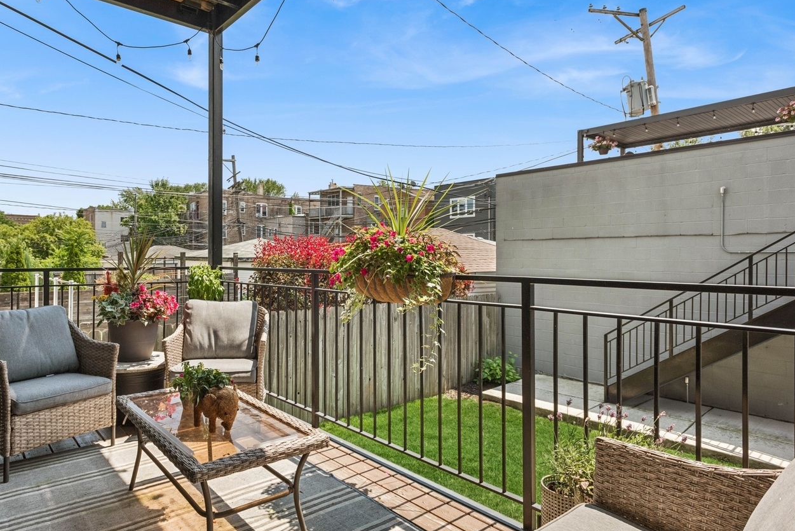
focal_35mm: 22
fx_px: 486
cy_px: 245
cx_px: 301
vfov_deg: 57.2
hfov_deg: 77.2
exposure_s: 1/400
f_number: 8
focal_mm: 17
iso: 400
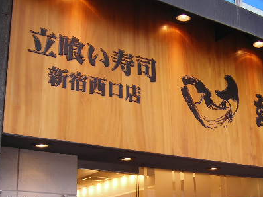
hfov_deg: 32.8
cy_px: 105
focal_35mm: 58
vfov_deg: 25.2
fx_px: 441
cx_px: 182
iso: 64
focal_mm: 60
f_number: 2.8
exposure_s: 1/60
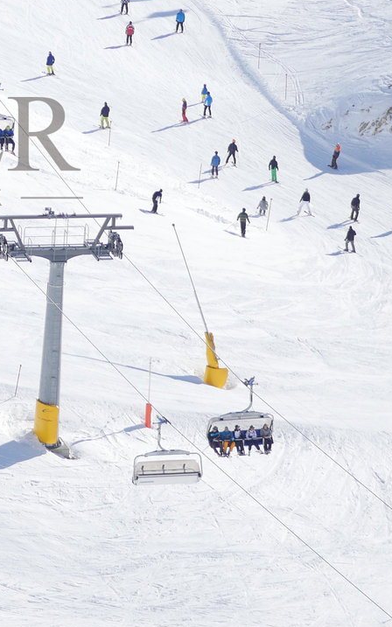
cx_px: -62
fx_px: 6069
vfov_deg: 5.9
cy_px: 155
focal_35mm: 355
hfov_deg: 3.7
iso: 200
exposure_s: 1/8000
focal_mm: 75
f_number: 1.8
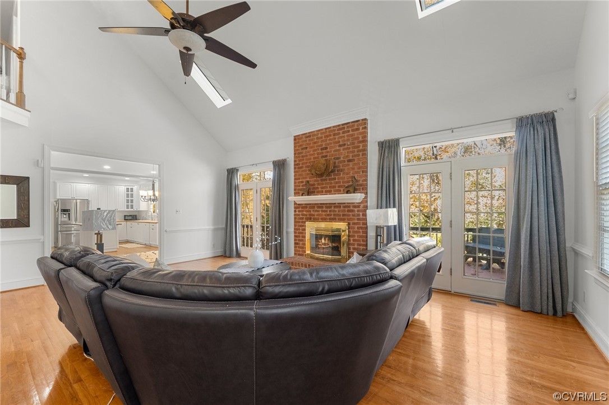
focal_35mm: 15
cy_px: 202
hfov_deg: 101.9
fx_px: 247
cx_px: 304
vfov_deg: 78.8
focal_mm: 14.6
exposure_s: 1/20
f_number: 7.1
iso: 1000
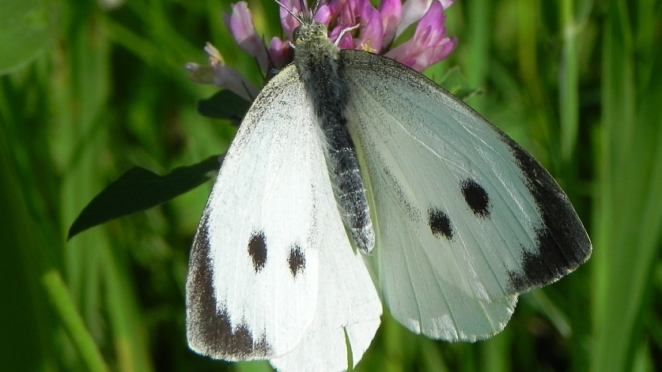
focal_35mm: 140
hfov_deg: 15.3
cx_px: 387
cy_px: 148
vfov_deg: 8.7
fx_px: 2458
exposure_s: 1/616
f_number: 8
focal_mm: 18.8
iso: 160
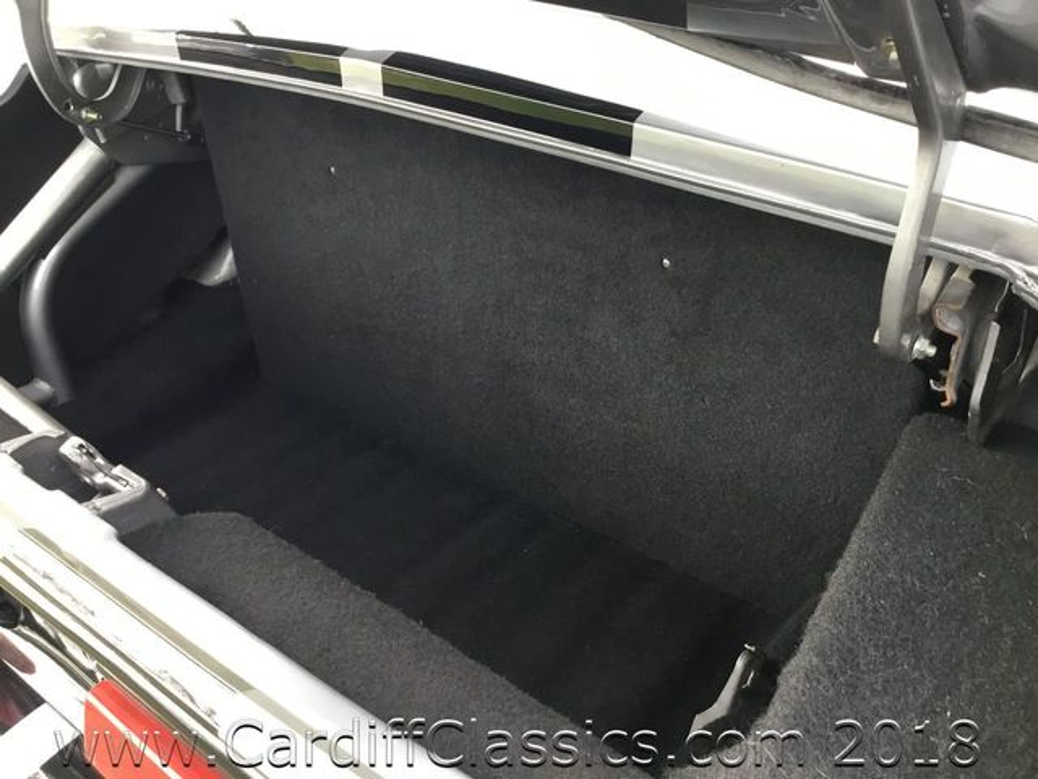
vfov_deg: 45.4
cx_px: 519
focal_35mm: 31
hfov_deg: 58.4
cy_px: 390
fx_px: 930
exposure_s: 1/30
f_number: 2.4
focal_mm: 3.3
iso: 32
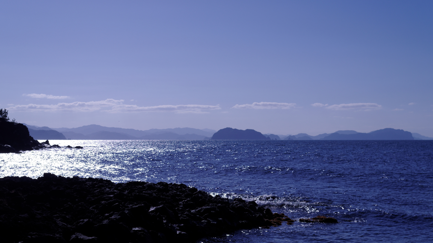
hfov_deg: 37.9
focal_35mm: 55
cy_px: 124
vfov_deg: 21.8
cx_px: 216
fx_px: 631
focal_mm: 35
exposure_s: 1/2000
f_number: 5.6
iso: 100
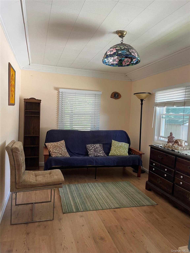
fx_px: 190
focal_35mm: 26
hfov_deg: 53.1
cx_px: 95
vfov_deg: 67.3
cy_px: 126
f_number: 1.6
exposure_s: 1/74
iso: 125
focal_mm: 4.2
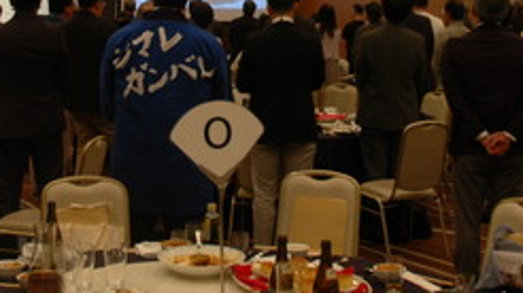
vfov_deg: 17.0
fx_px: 956
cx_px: 234
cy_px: -16
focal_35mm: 69
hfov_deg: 30.6
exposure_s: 1/15
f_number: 3.5
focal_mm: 18
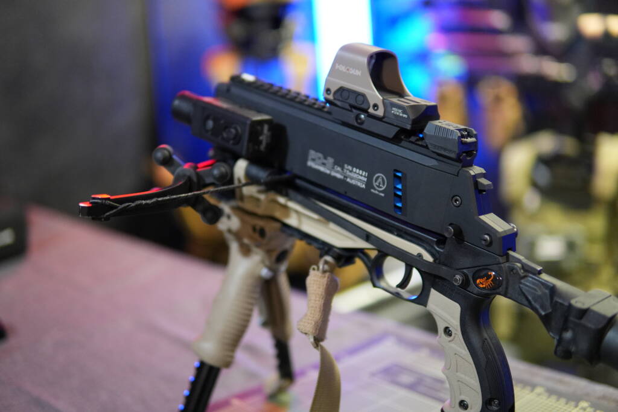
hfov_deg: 43.6
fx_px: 773
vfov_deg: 29.9
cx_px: 309
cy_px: 206
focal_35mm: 45
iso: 1600
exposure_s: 1/100
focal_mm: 30
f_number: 1.4
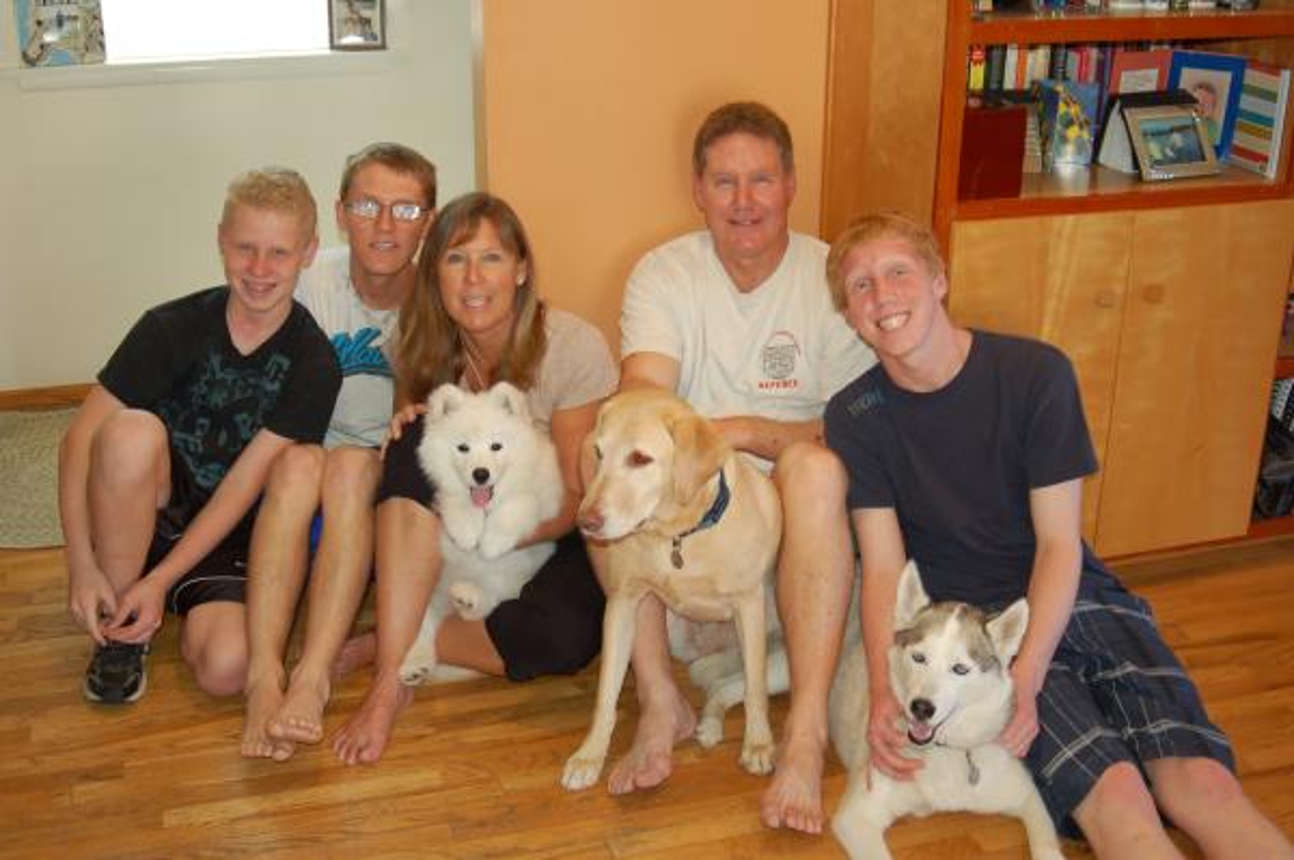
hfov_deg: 46.4
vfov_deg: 31.8
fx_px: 1508
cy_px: 430
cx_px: 647
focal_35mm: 42
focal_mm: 28
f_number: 3.3
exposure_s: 1/60
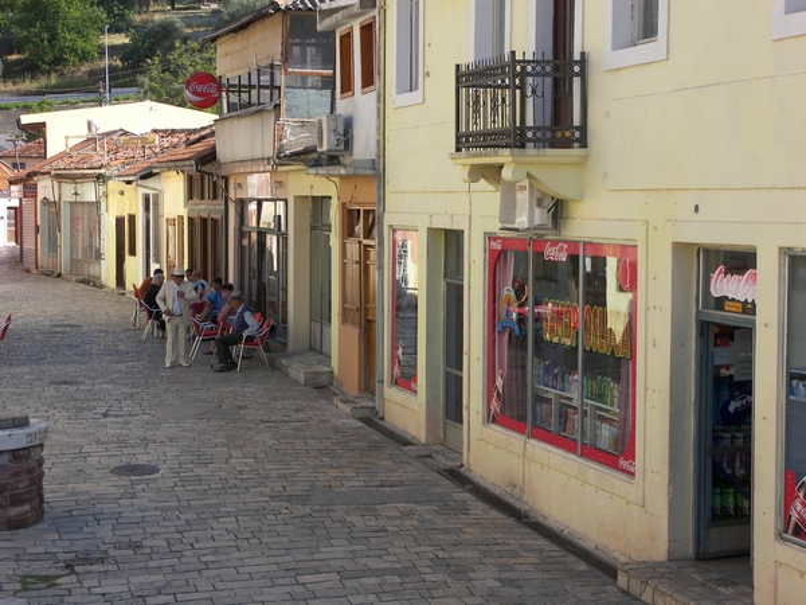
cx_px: 403
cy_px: 302
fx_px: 1607
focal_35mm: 69
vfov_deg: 21.3
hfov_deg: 28.2
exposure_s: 1/250
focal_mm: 14.4
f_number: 4
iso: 50
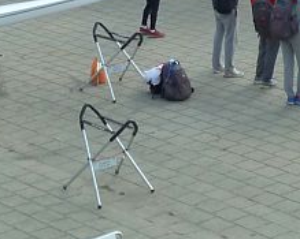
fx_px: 1500
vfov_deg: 8.6
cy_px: -274
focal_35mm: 169
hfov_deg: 11.4
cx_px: 158
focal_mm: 6.1
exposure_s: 1/200
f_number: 4
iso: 125
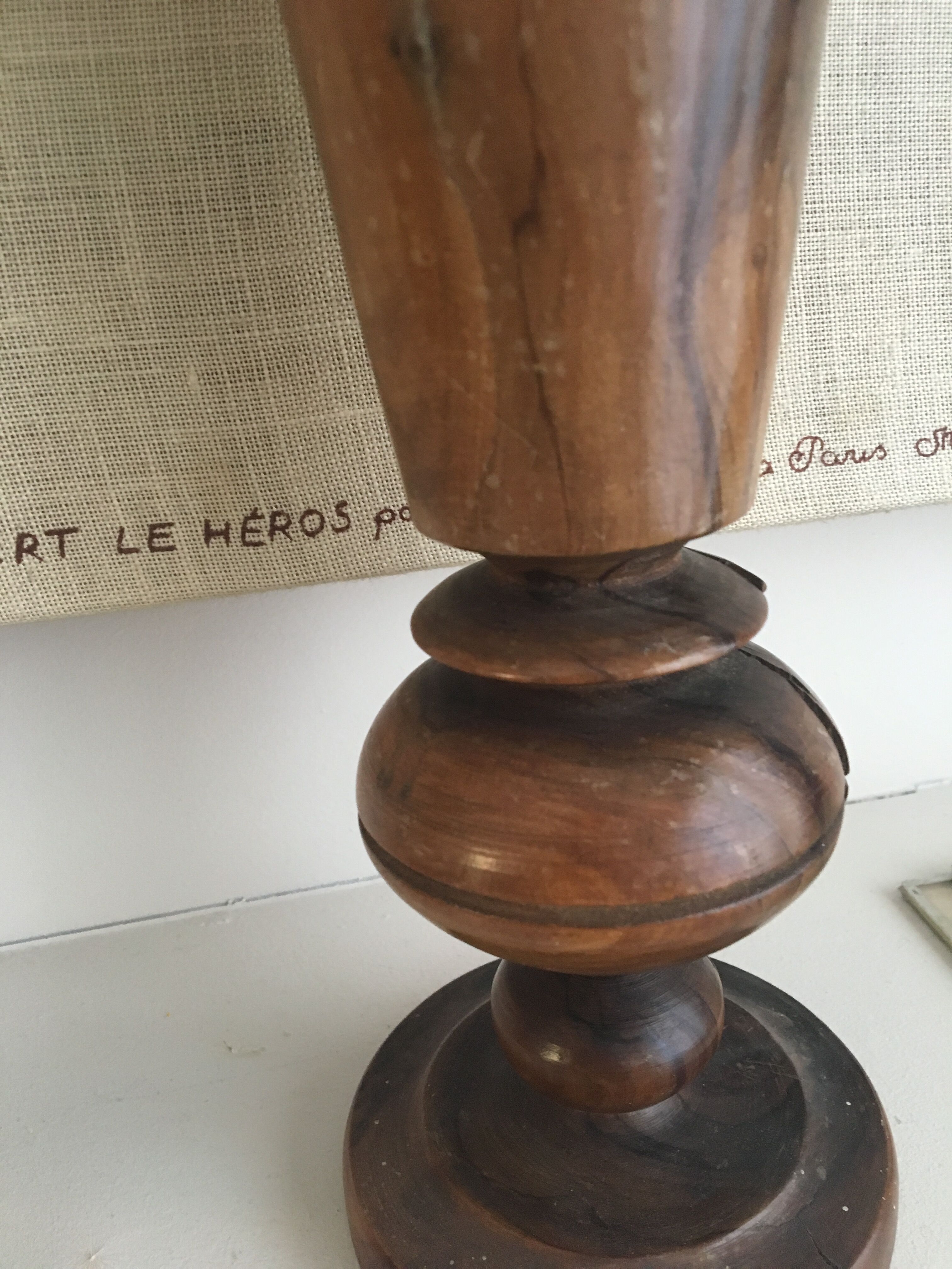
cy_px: 634
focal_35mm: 29
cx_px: 476
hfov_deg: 48.2
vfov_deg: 61.7
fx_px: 1063
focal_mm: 4.15
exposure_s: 1/33
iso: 200
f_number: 2.2
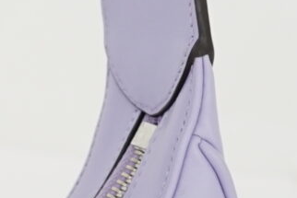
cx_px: -148
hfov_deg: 5.1
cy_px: 221
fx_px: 3277
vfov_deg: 3.5
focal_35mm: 397
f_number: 6.3
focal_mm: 50
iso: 640
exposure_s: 1/3
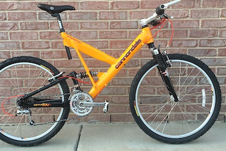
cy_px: 69
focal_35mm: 36
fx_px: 226
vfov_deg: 36.8
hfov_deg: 53.1
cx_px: 106
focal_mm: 4.15
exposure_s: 1/60
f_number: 2.2
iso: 32
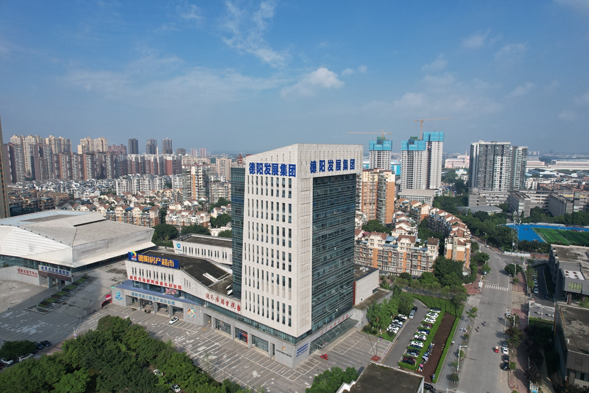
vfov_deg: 57.3
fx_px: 360
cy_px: 196
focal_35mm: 22
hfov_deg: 78.6
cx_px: 294
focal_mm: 8.38
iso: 110
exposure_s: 1/2500
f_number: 2.8
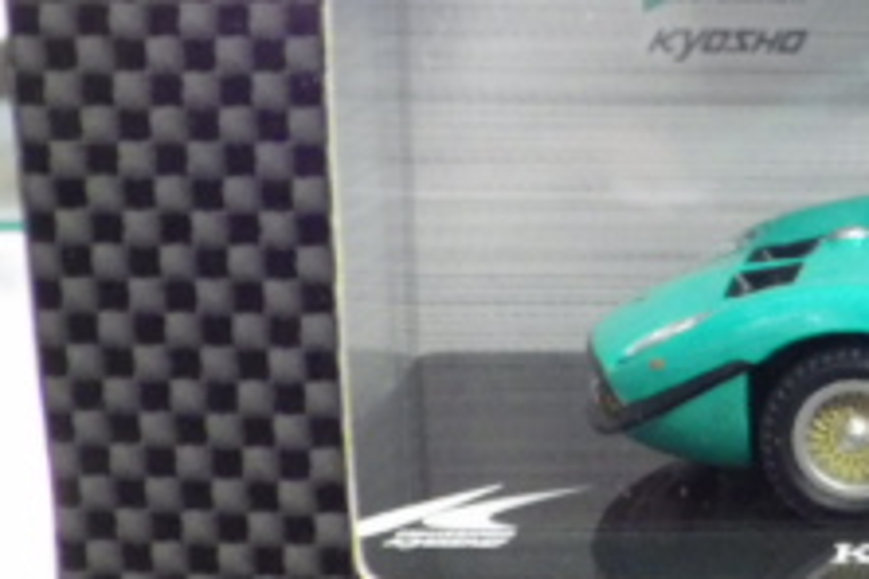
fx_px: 2969
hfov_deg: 15.6
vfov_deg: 11.1
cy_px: 188
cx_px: 1213
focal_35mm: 123
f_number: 3.6
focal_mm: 7.4
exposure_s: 1/25
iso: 800
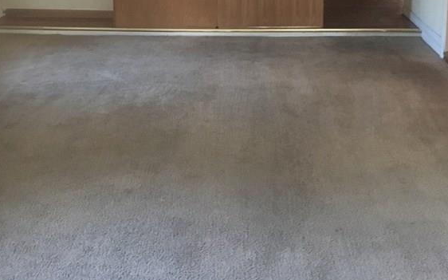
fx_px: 684
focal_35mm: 56
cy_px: -15
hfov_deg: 36.3
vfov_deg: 22.1
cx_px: 211
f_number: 2.2
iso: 250
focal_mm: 4.15
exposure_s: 1/15
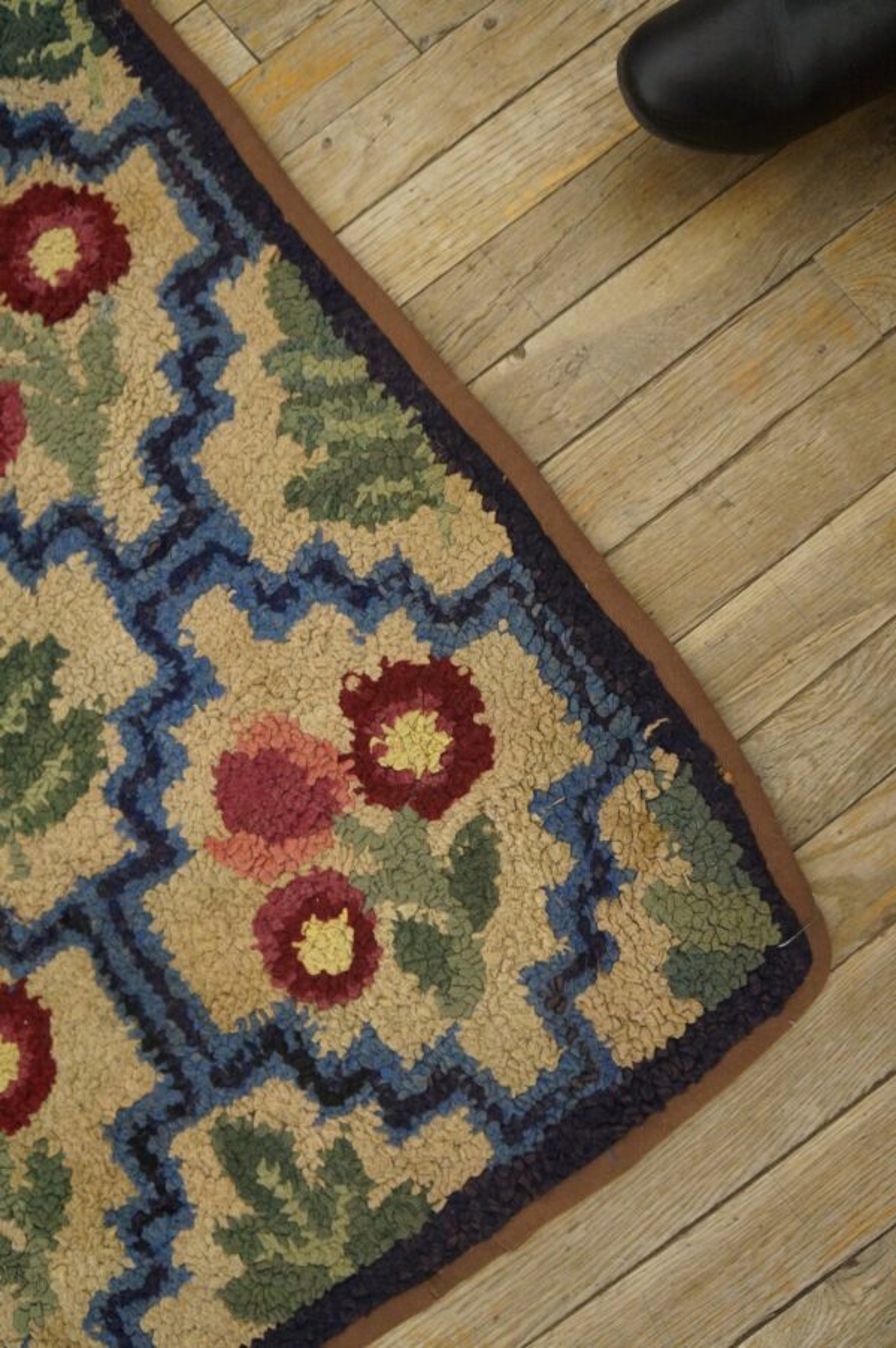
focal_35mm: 27
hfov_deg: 47.8
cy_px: 674
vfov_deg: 67.4
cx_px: 448
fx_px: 1010
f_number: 4
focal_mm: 18
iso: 2000
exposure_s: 1/160
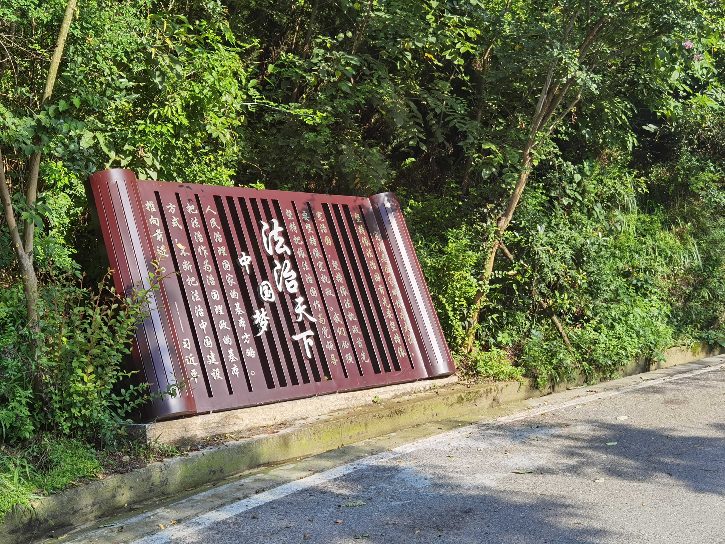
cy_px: 272
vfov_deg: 34.3
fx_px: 880
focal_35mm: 42
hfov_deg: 44.8
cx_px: 362
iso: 50
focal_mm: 6.71
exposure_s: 1/1701
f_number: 1.9
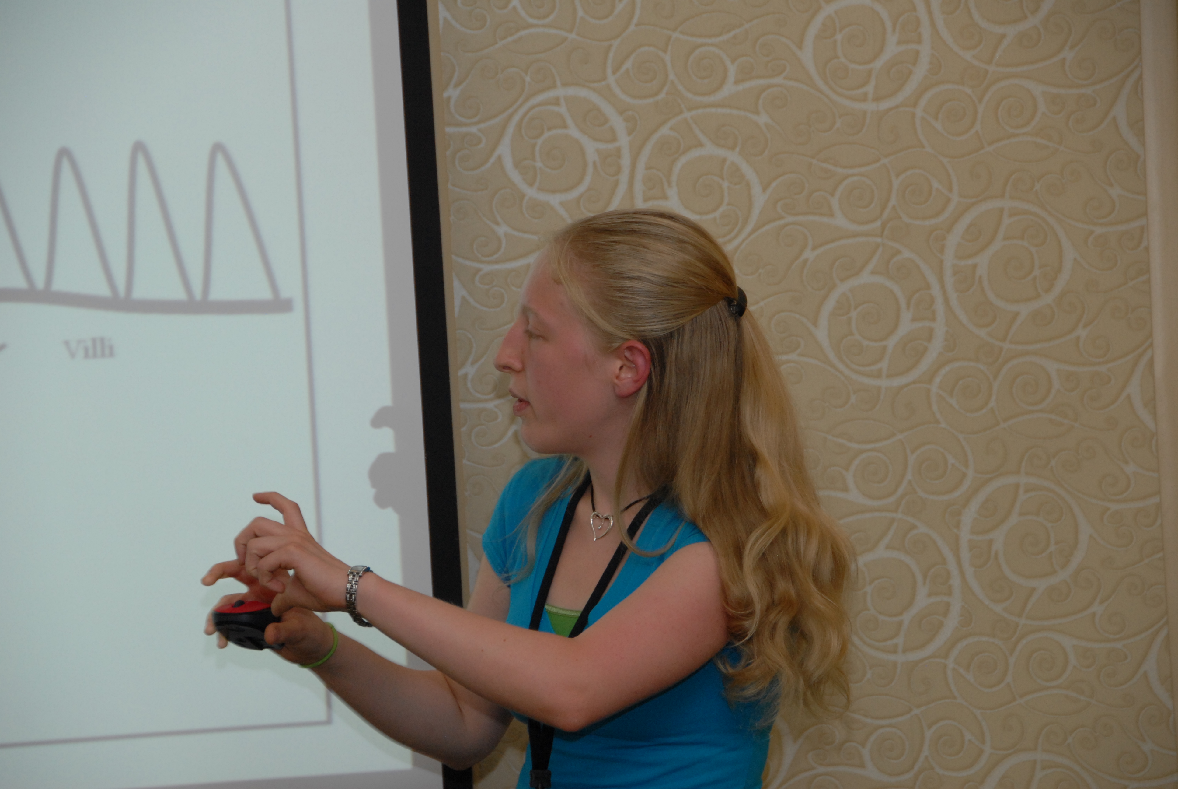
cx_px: 589
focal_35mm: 158
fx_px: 5160
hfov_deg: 13.0
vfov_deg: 8.7
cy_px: 394
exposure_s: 1/60
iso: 400
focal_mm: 105
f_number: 5.6
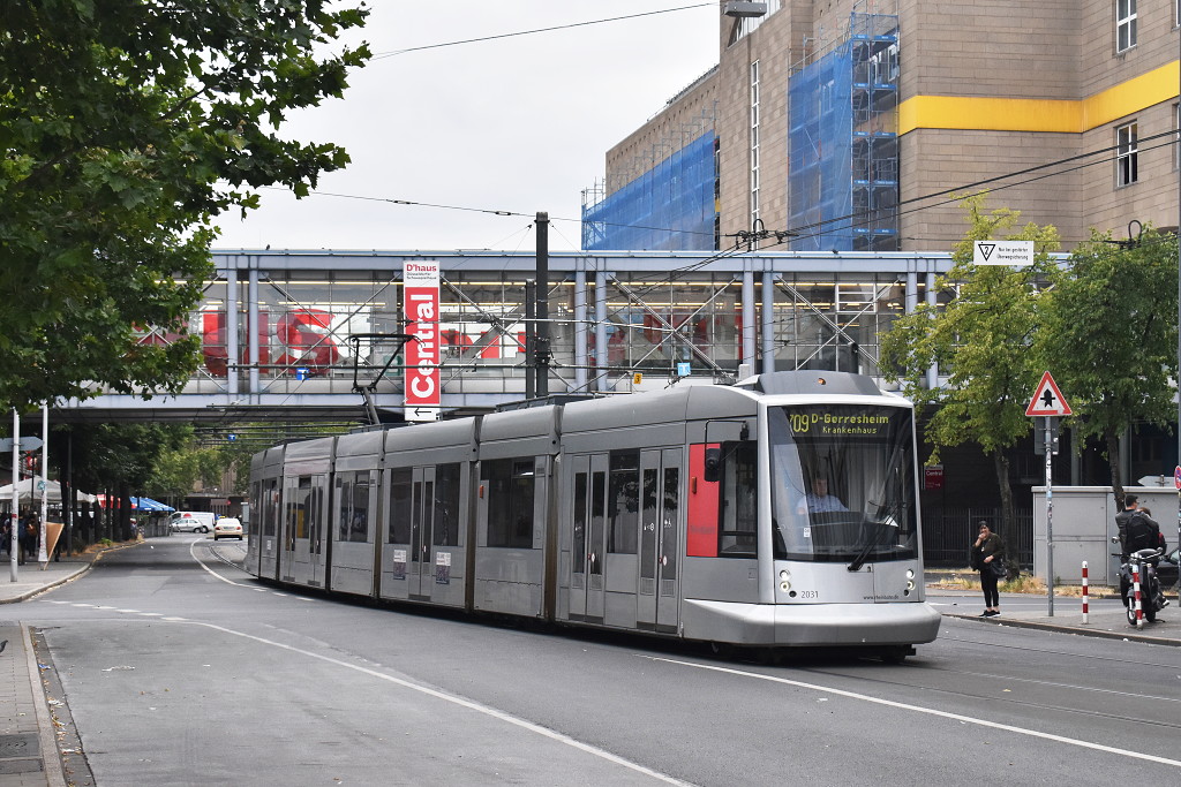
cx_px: 590
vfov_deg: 19.7
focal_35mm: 69
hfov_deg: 29.2
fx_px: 2264
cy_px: 394
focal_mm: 46
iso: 1000
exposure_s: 1/500
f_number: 11
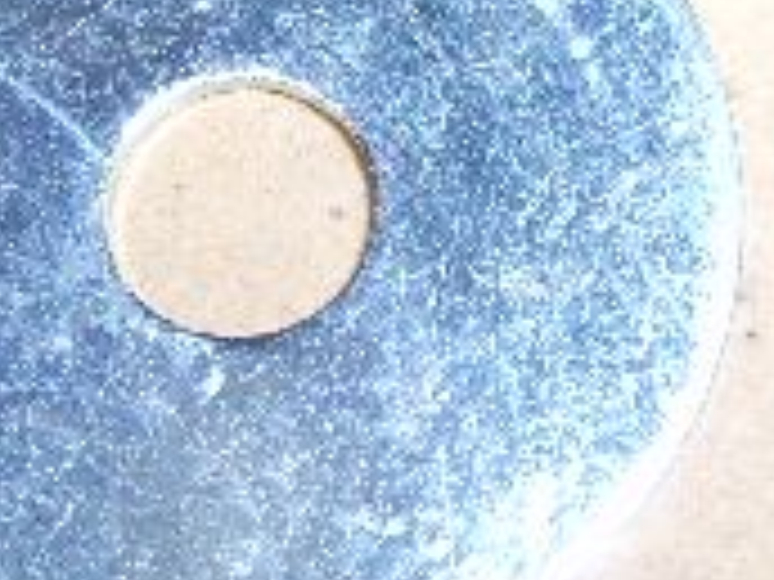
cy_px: -18
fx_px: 2728
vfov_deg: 12.0
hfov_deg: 16.0
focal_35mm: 122
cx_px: 693
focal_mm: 5.8
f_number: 2.8
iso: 100
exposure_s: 1/45
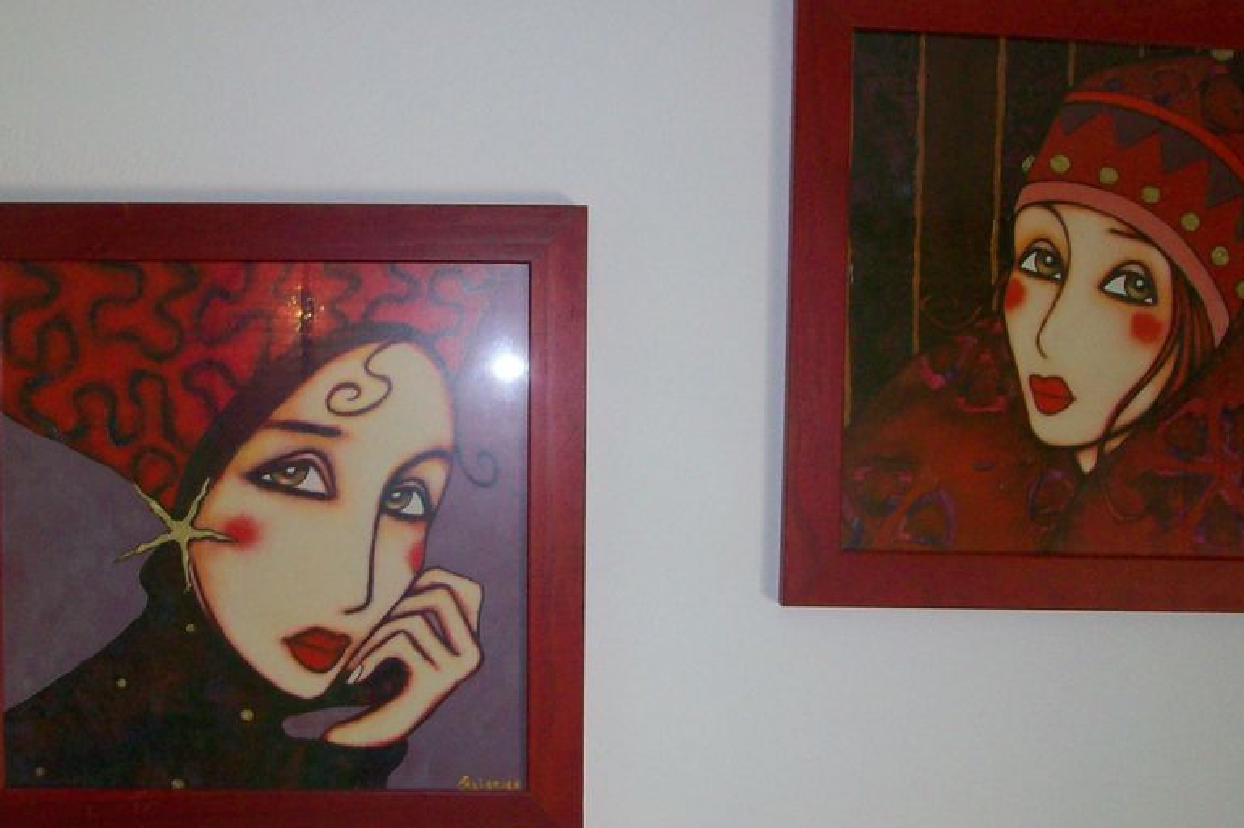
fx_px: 1589
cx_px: 641
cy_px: 425
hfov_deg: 42.8
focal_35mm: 46
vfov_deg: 29.2
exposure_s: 1/60
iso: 160
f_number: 2.8
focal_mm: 5.7
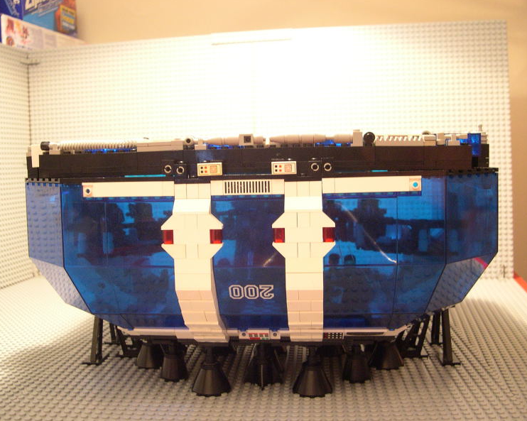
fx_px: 624
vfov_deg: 37.3
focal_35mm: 40
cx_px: 251
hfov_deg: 45.8
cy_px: 209
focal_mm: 8
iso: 400
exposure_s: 1/9.4
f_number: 2.8
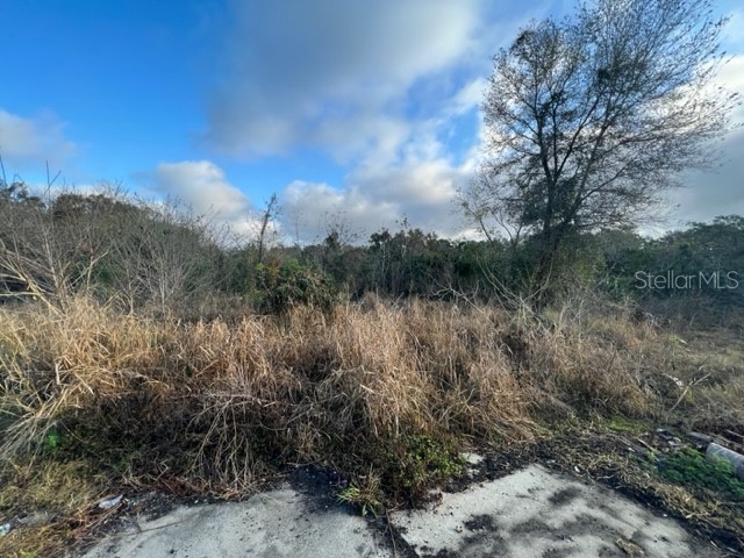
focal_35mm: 13
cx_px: 372
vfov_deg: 89.9
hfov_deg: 106.2
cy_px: 279
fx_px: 279
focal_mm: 1.57
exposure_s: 1/436
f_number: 1.8
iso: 32
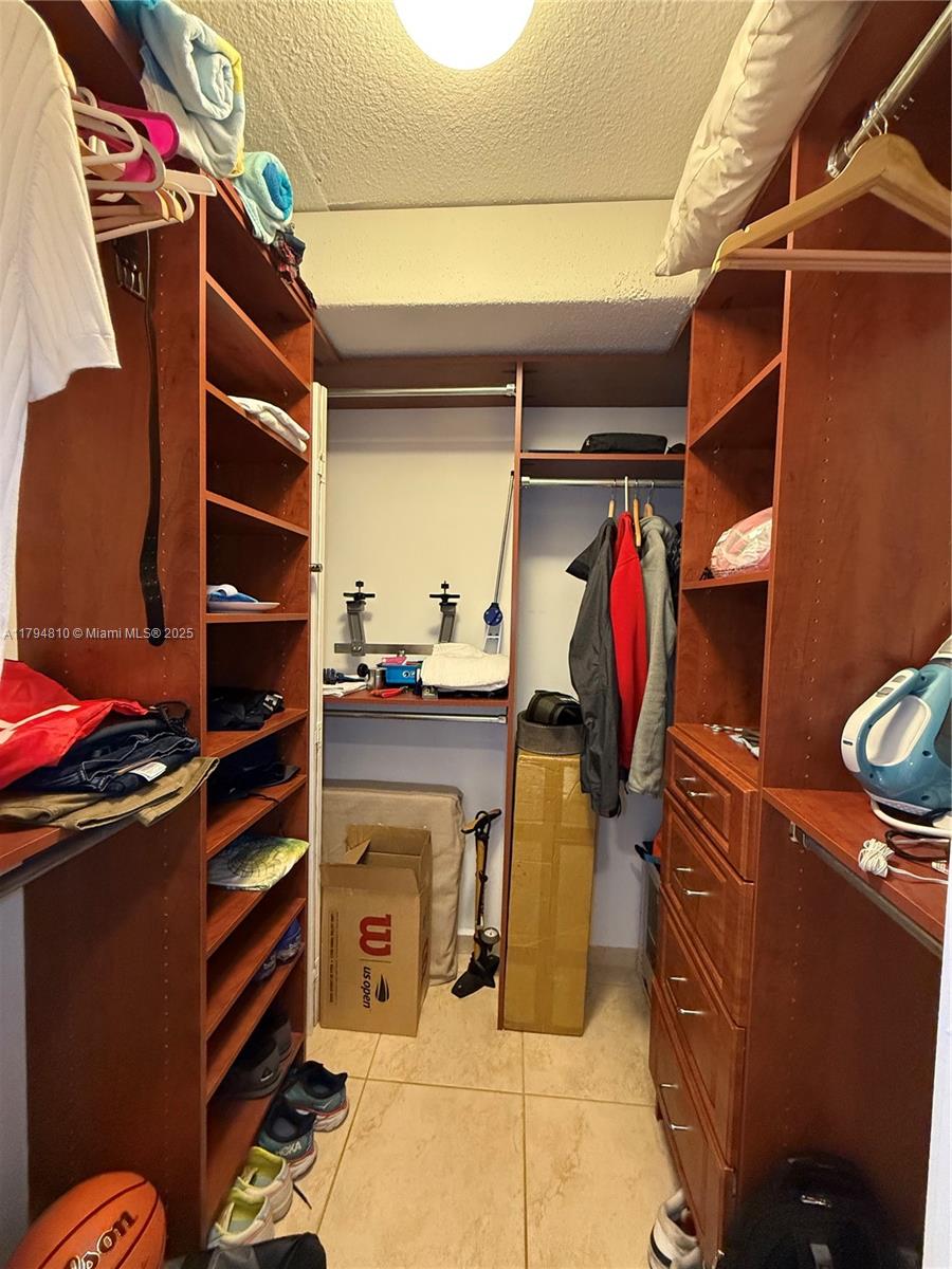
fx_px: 513
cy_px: 634
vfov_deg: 102.1
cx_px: 476
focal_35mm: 14
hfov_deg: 85.7
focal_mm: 2.22
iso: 640
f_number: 2.2
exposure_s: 1/60
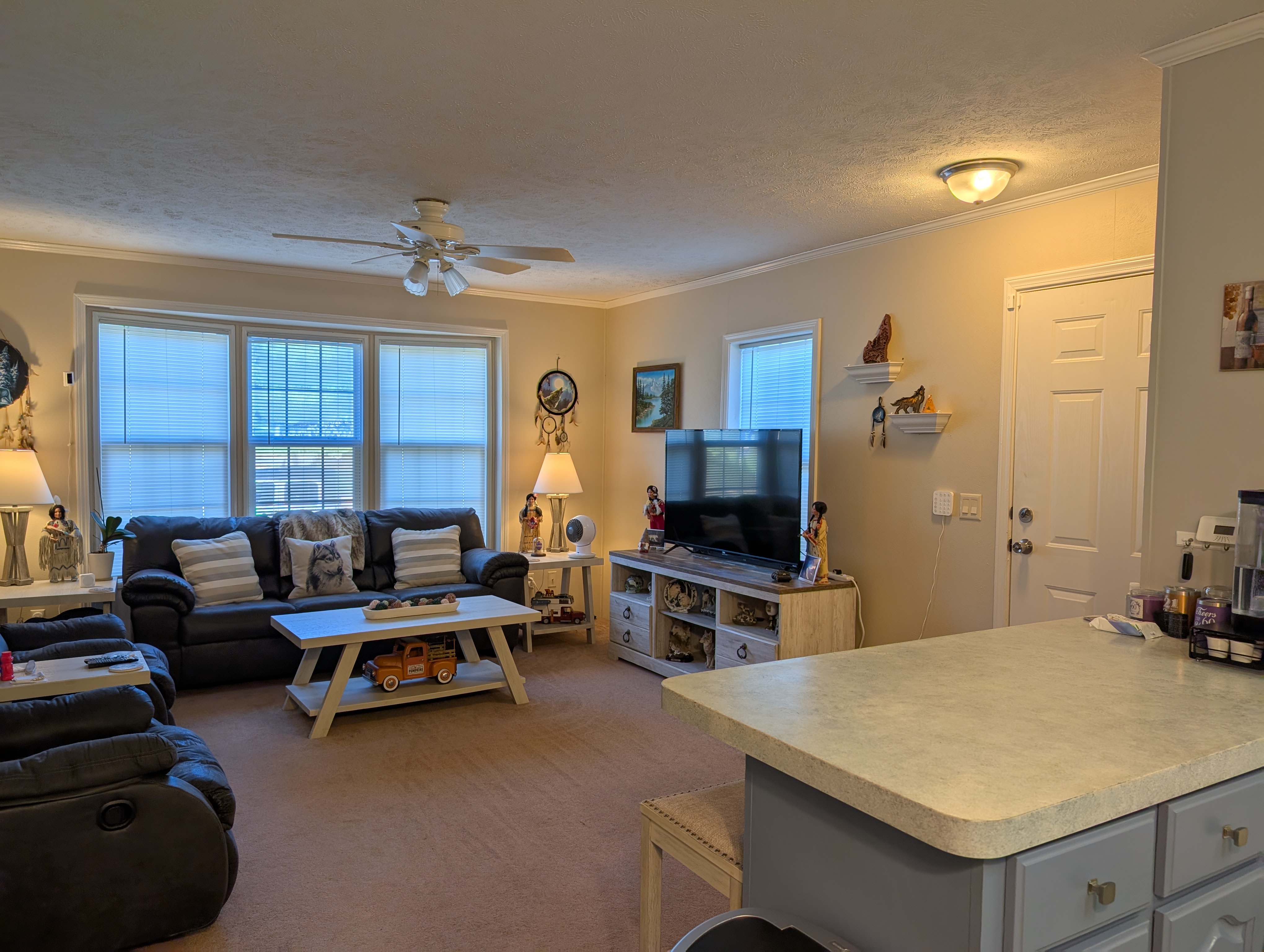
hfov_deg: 71.5
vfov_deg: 56.9
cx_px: 632
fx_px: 878
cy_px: 476
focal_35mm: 24
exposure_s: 1/366
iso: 20
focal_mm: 6.9
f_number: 1.68
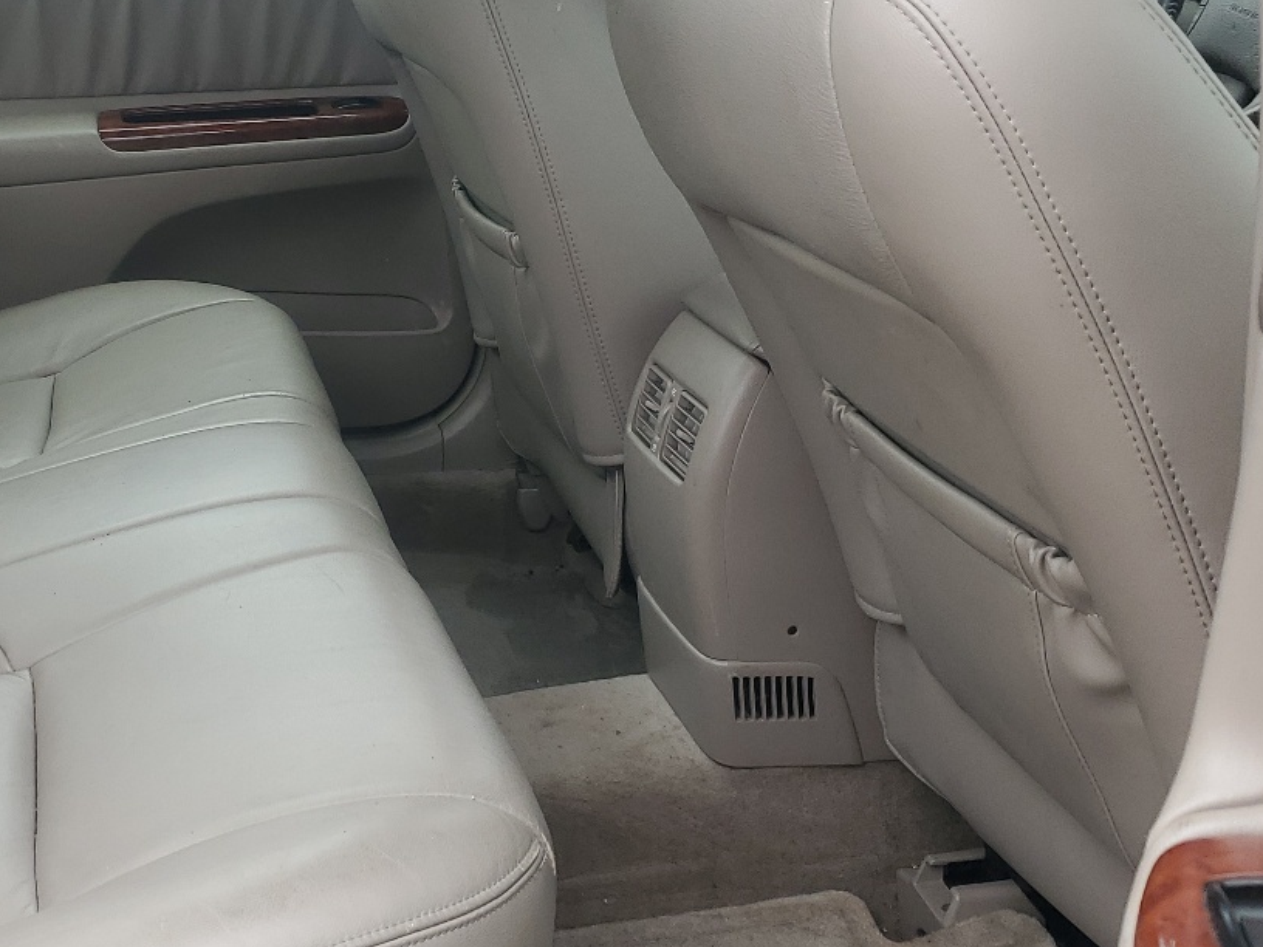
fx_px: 1861
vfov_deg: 28.6
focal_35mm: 51
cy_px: 447
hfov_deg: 36.3
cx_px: 268
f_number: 1.5
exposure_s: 1/217
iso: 50
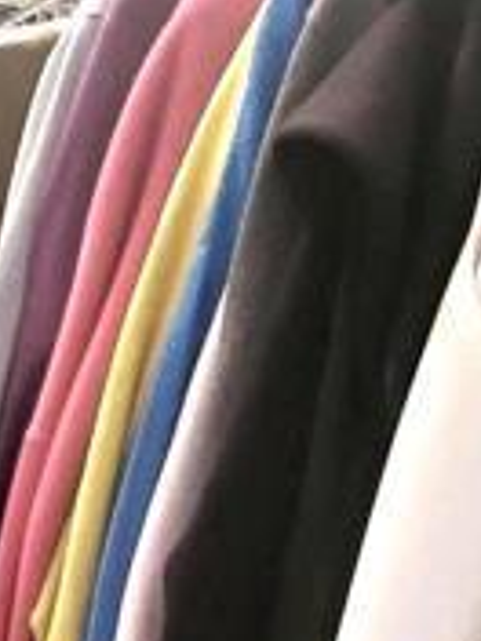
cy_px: 452
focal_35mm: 40
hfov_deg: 30.0
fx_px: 741
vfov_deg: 45.7
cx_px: -115
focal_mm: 1.8
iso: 800
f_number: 2.2
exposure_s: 1/14
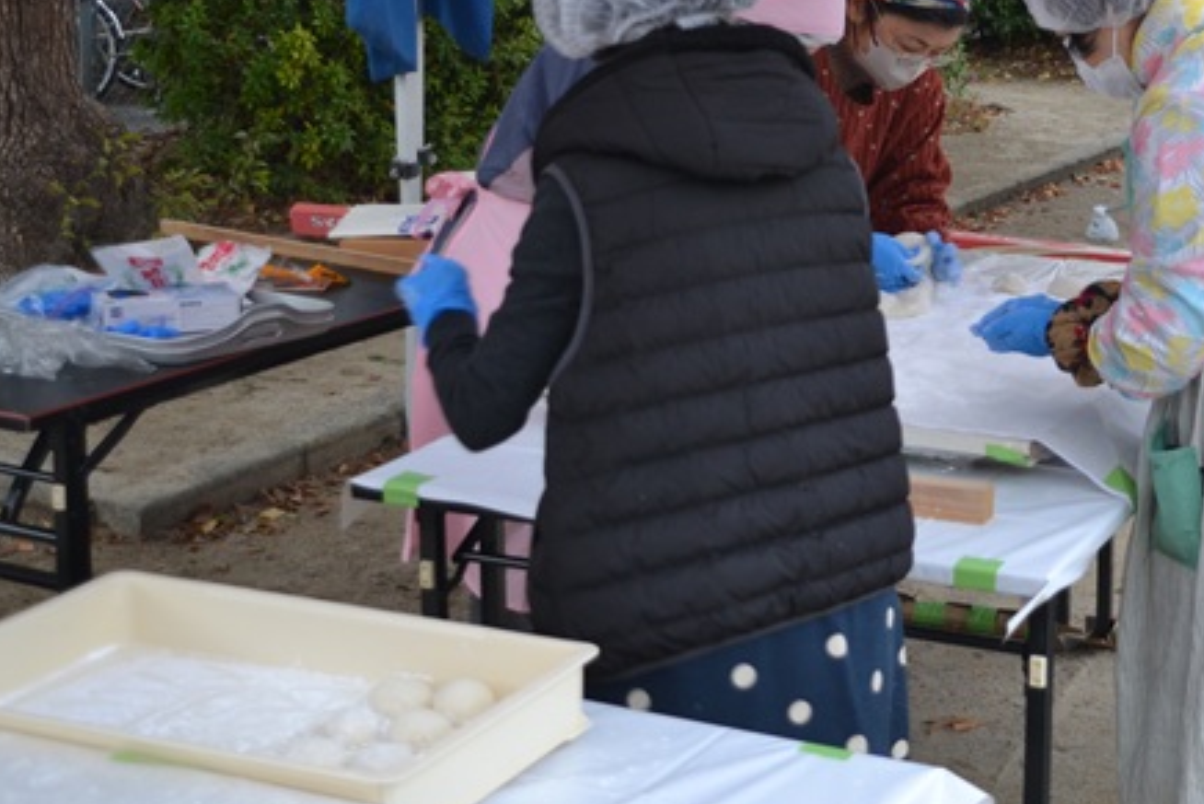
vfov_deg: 20.8
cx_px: 813
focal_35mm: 65
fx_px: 2174
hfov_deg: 30.7
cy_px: 207
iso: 400
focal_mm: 28
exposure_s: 1/60
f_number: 4
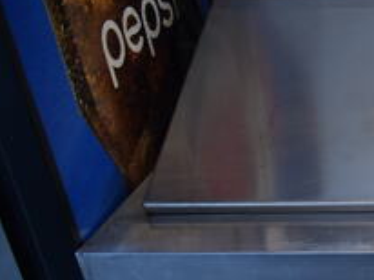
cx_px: 552
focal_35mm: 77
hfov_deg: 21.5
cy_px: 275
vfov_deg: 18.6
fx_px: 831
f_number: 3.5
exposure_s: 1/30
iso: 220
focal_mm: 18
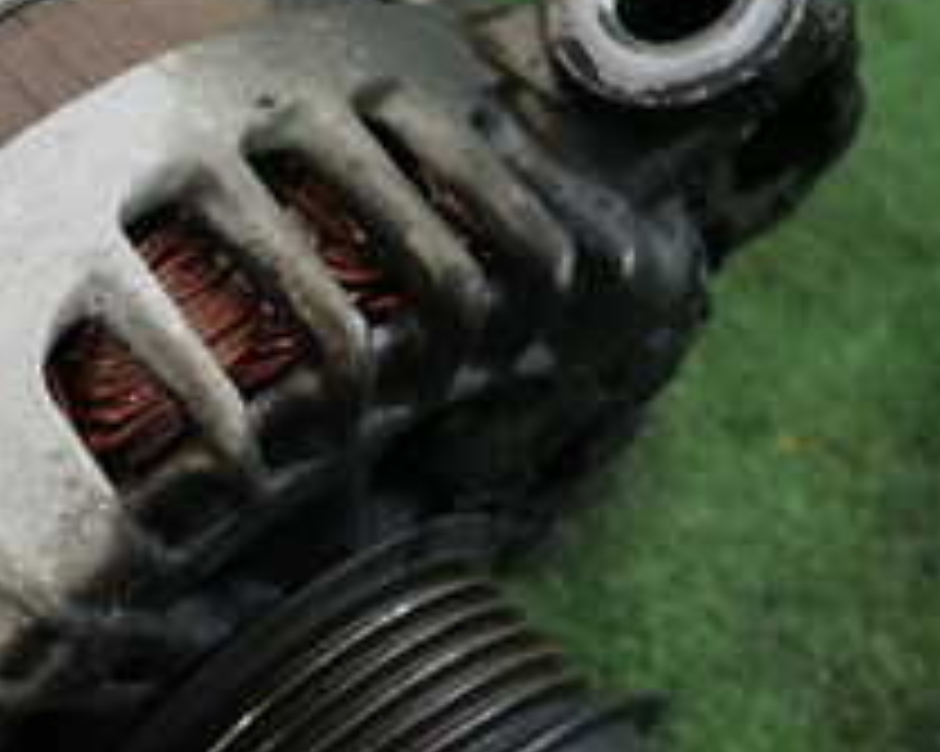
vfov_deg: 21.8
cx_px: -175
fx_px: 1947
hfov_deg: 24.7
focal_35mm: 70
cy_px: 441
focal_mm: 4.5
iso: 200
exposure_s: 1/50
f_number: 2
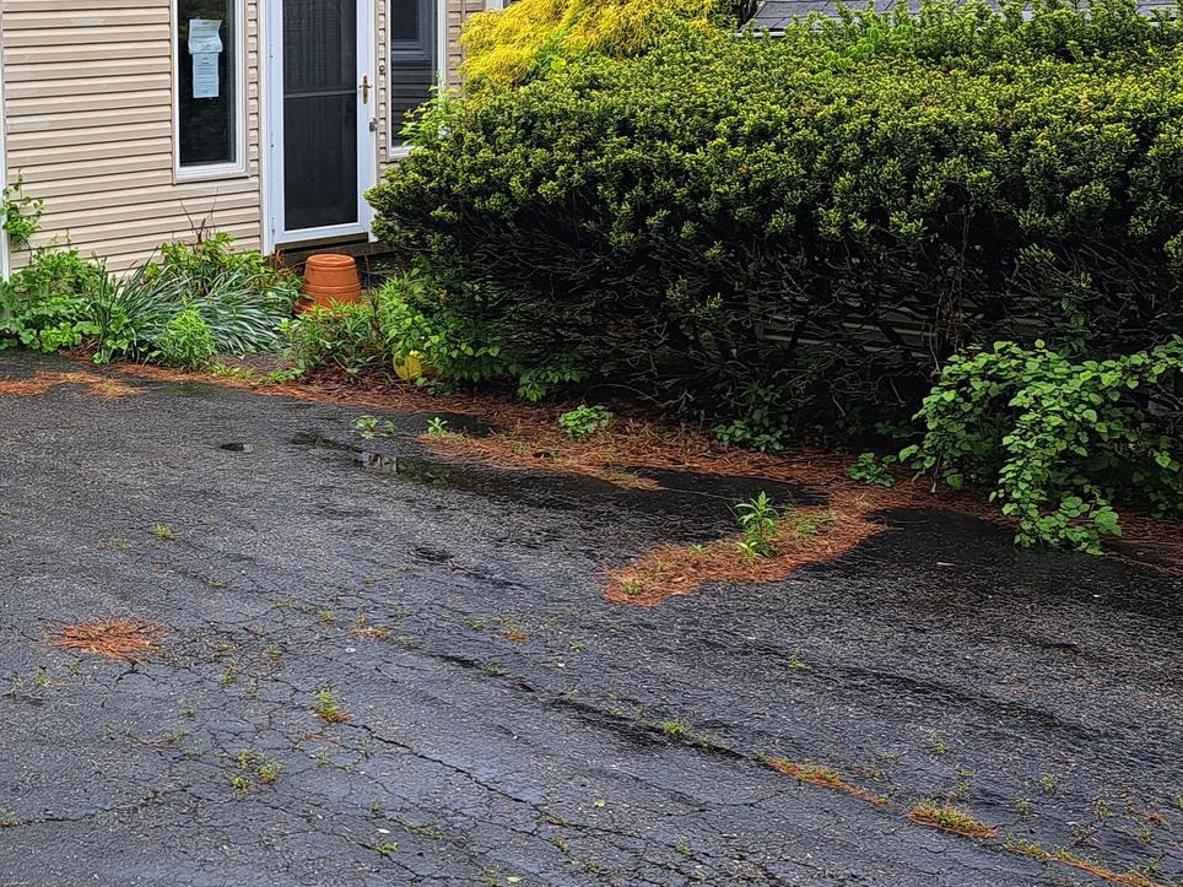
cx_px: 1
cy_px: 222
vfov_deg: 28.2
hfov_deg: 34.2
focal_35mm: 51
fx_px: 1743
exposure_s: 1/231
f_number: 1.8
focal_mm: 5.23
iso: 50
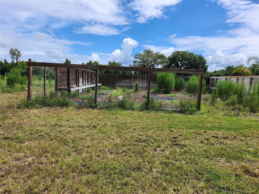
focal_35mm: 24
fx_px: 180
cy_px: 97
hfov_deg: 71.6
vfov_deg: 56.8
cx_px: 130
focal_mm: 5
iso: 50
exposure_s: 1/4493
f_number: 1.8
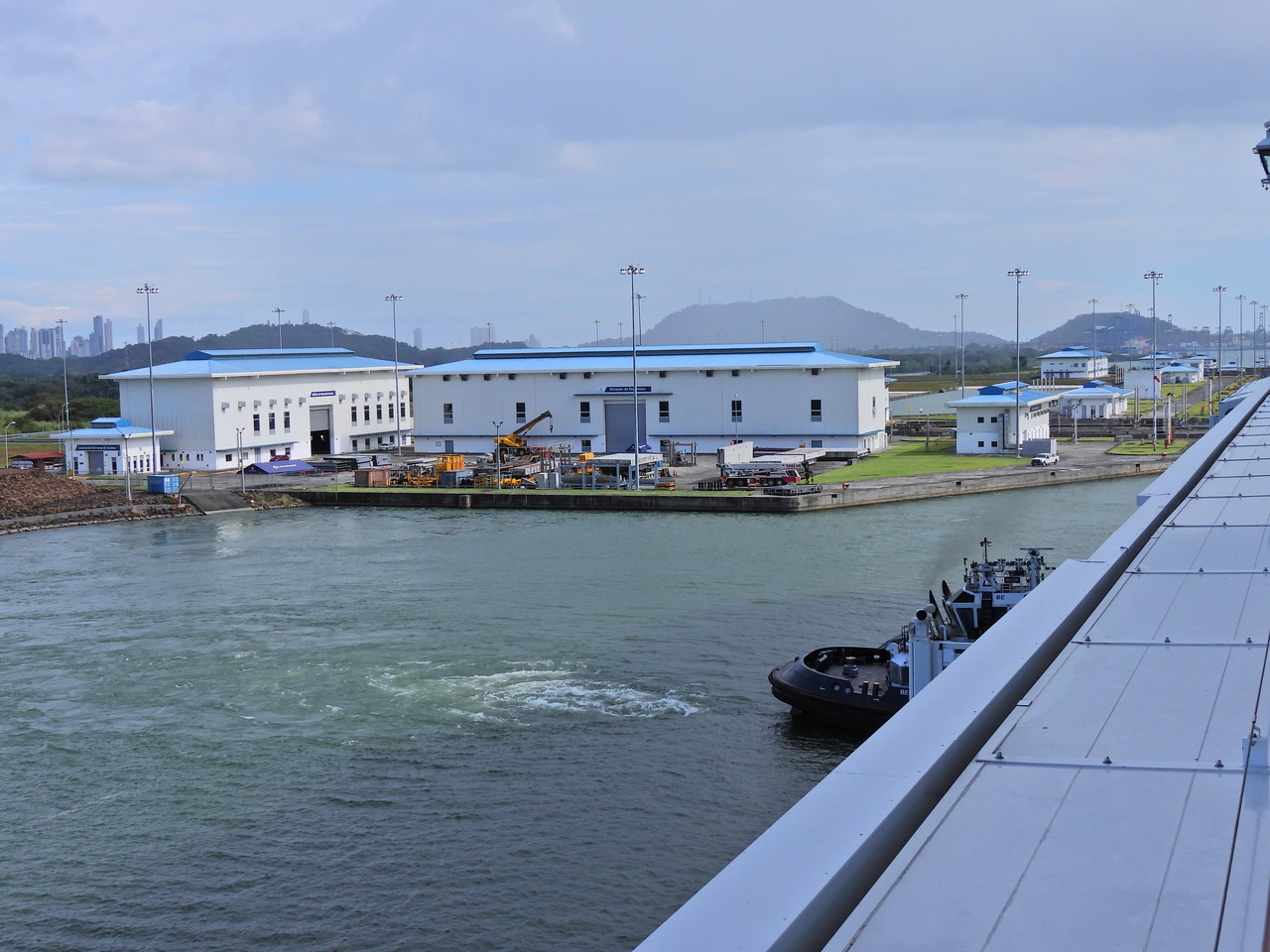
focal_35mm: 47
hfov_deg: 40.4
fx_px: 1724
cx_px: 635
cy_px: 476
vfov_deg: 30.9
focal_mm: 8.4
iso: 100
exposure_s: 1/2000
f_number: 3.2
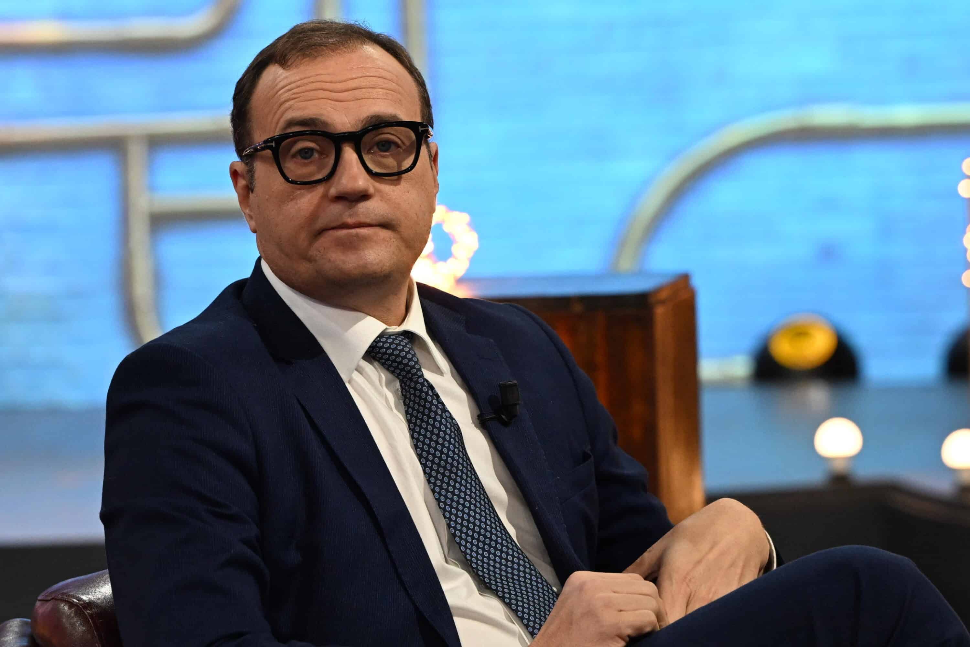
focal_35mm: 202
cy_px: 324
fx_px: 5442
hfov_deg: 10.2
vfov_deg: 6.8
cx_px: 485
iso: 2500
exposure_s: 1/200
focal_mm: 135
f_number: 4.5
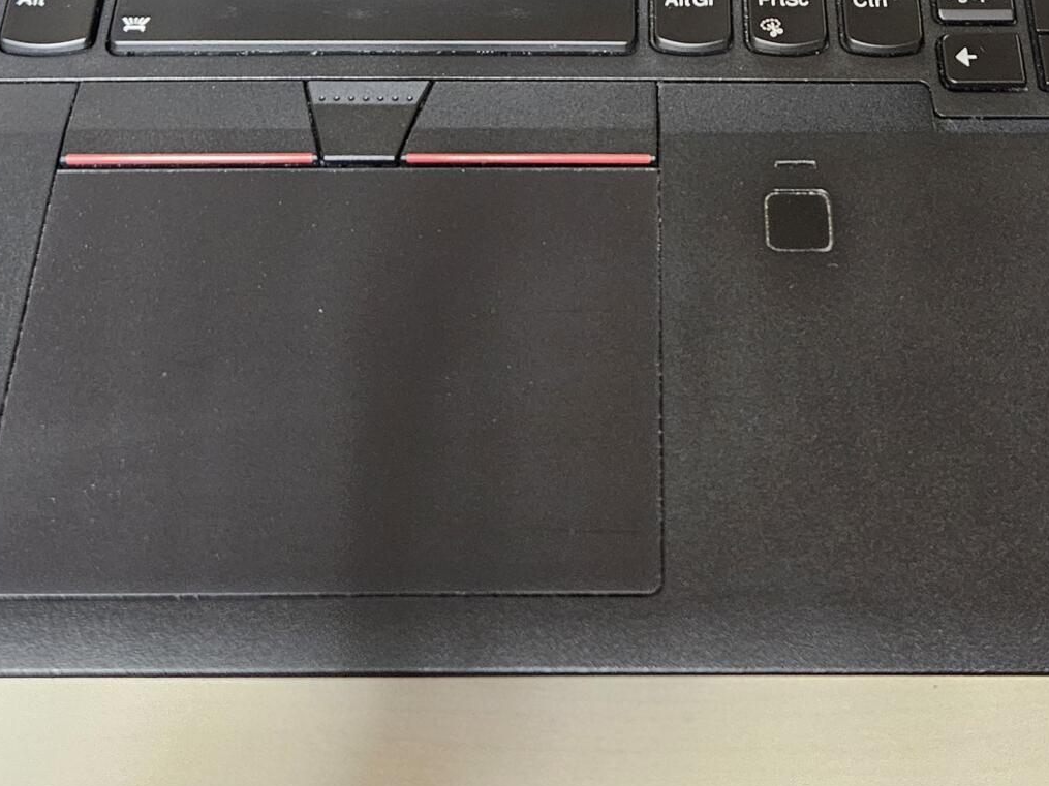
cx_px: 648
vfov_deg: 23.4
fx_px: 1757
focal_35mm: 58
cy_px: -117
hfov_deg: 33.1
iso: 640
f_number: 1.8
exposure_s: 1/33.3
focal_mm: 5.4
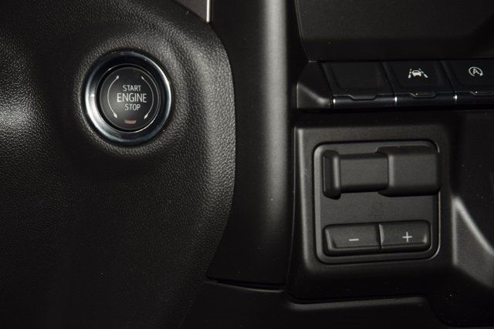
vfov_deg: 13.0
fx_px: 1441
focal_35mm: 105
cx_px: 247
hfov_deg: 19.5
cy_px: 164
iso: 100
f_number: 8
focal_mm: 70
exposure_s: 1/125
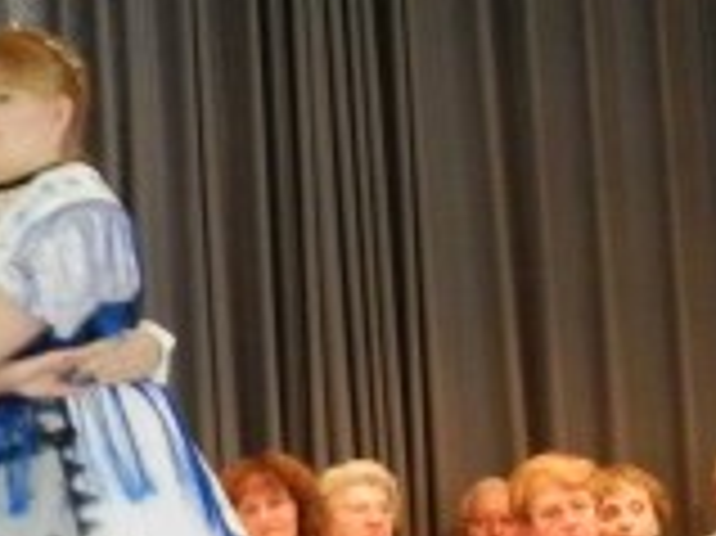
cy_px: 212
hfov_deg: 10.6
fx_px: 3824
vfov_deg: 8.0
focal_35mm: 185
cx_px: 621
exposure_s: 1/30
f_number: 4.2
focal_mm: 8.1
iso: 800
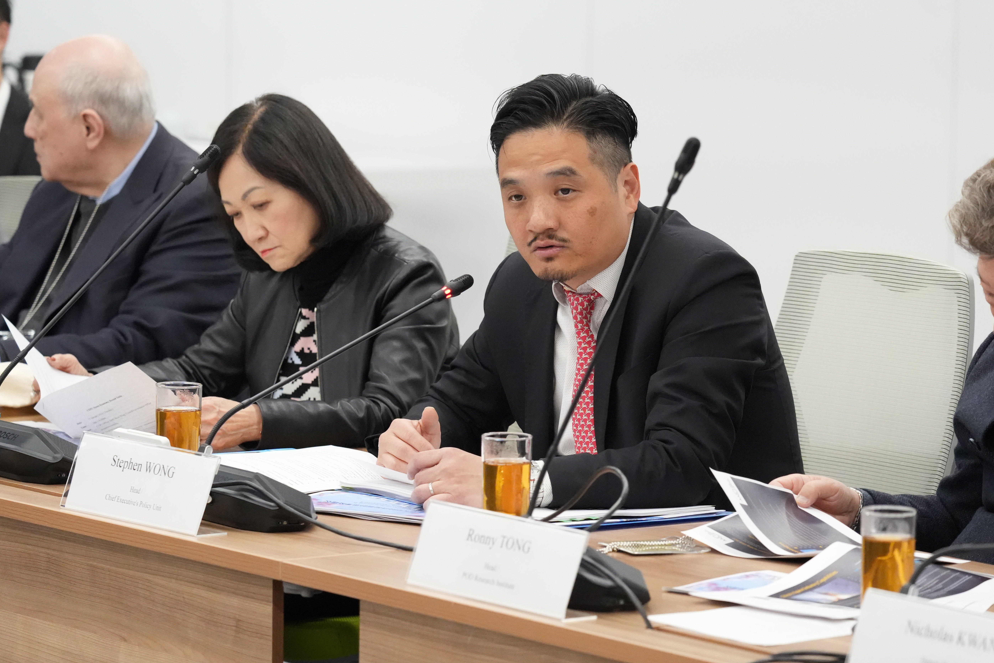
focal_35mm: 170
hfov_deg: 12.1
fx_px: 4694
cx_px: 539
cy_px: 258
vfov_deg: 8.1
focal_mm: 135
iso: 10000
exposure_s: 1/200
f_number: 4.5
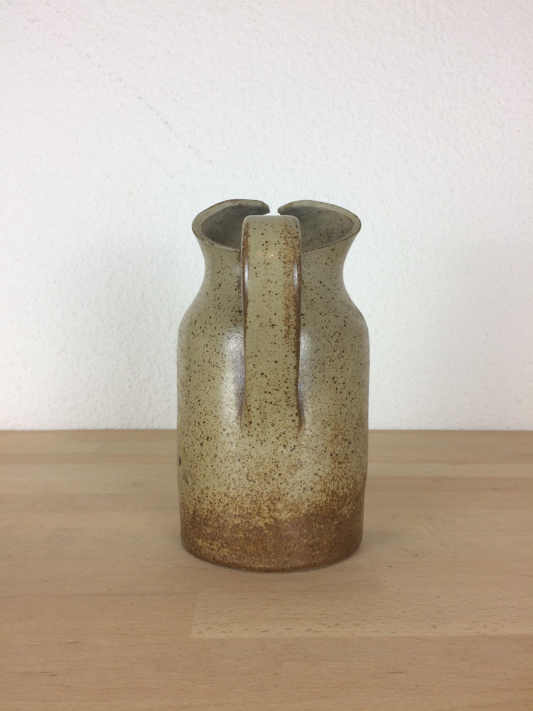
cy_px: 356
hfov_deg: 48.2
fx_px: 595
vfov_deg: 61.7
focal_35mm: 29
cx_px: 266
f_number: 2.2
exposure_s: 1/50
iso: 40
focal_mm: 4.15
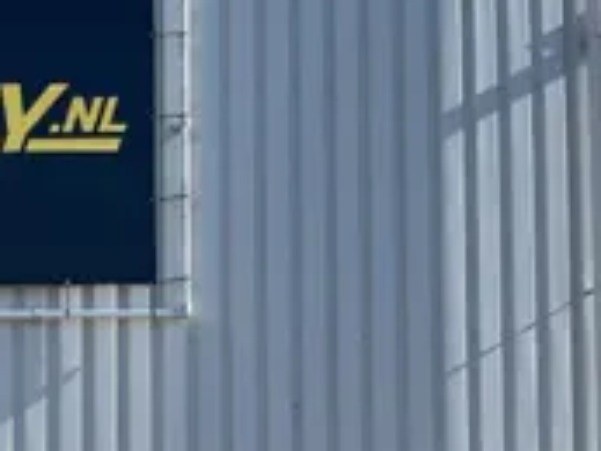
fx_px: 1251
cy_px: 538
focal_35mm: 72
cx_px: -229
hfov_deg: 23.2
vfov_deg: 19.3
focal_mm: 4.2
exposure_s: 1/2132
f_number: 1.6
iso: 32
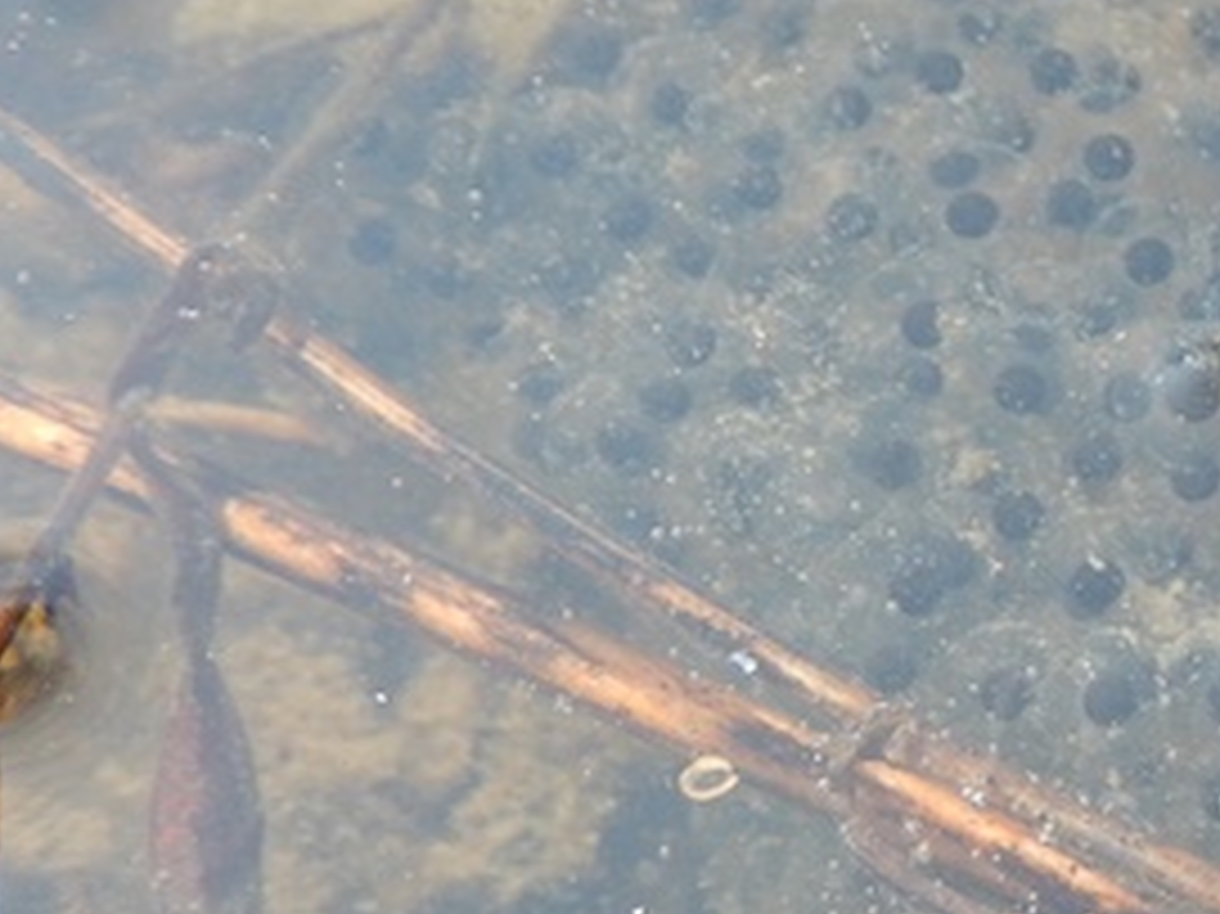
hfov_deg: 15.7
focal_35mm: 118
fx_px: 4157
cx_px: 1675
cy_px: 324
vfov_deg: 12.5
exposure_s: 1/160
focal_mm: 7.2
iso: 125
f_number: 4.2
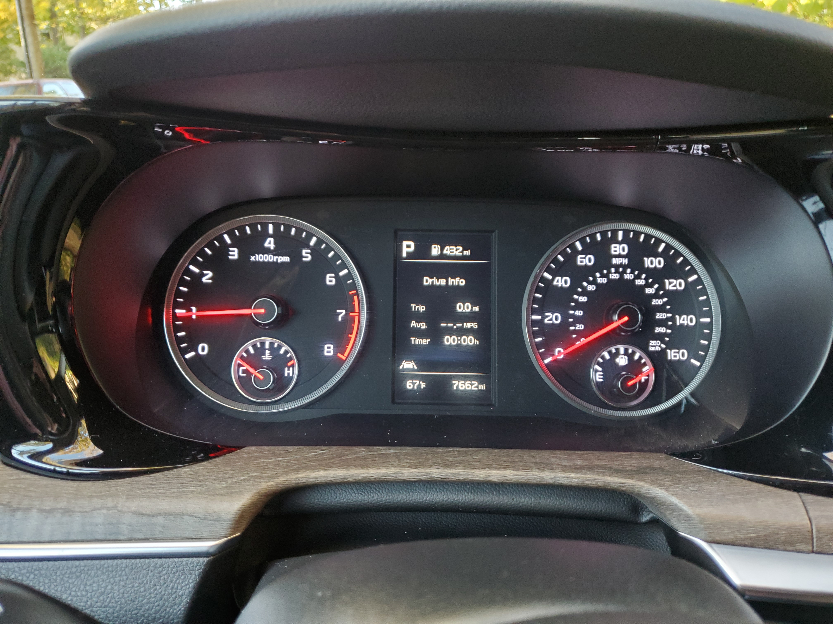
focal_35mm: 26
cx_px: 416
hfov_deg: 67.3
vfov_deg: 53.1
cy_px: 312
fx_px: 626
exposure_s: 1/39
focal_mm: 4.3
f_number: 1.5
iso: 320
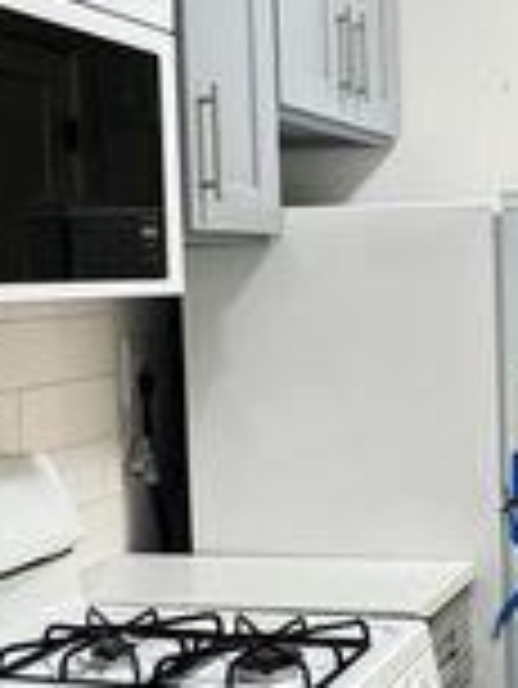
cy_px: 340
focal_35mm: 61
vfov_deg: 31.7
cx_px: 662
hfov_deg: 21.8
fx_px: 1215
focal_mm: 2.22
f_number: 2.2
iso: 320
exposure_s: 1/60
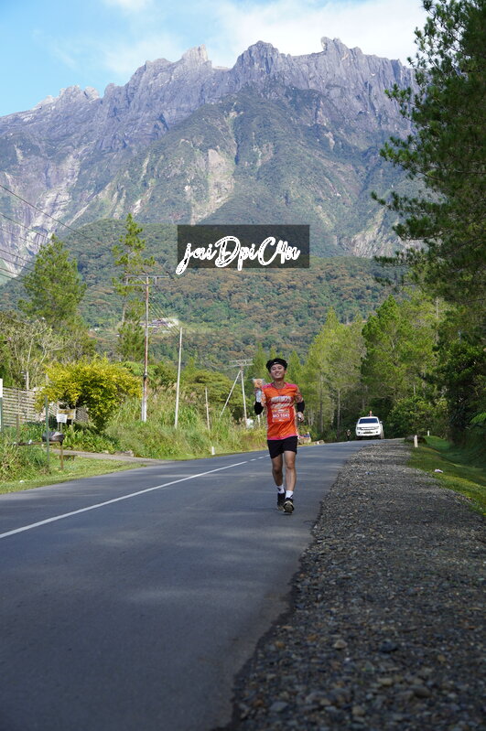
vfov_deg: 36.0
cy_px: 366
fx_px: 1126
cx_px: 243
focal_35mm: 56
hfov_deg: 24.4
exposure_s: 1/500
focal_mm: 37
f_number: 2.8
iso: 100
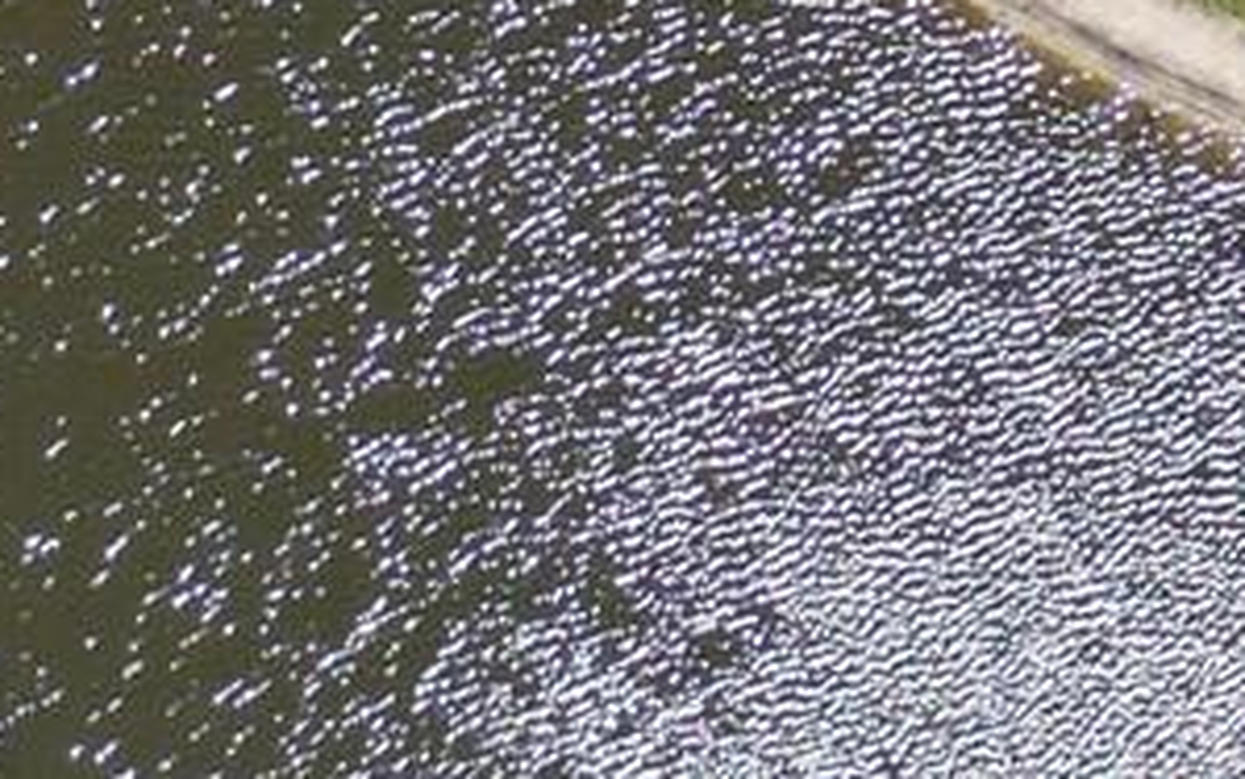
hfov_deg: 12.3
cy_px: -1583
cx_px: 2969
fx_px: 4615
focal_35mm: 136
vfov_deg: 8.2
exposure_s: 1/3200
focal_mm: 6.72
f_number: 1.7
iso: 150
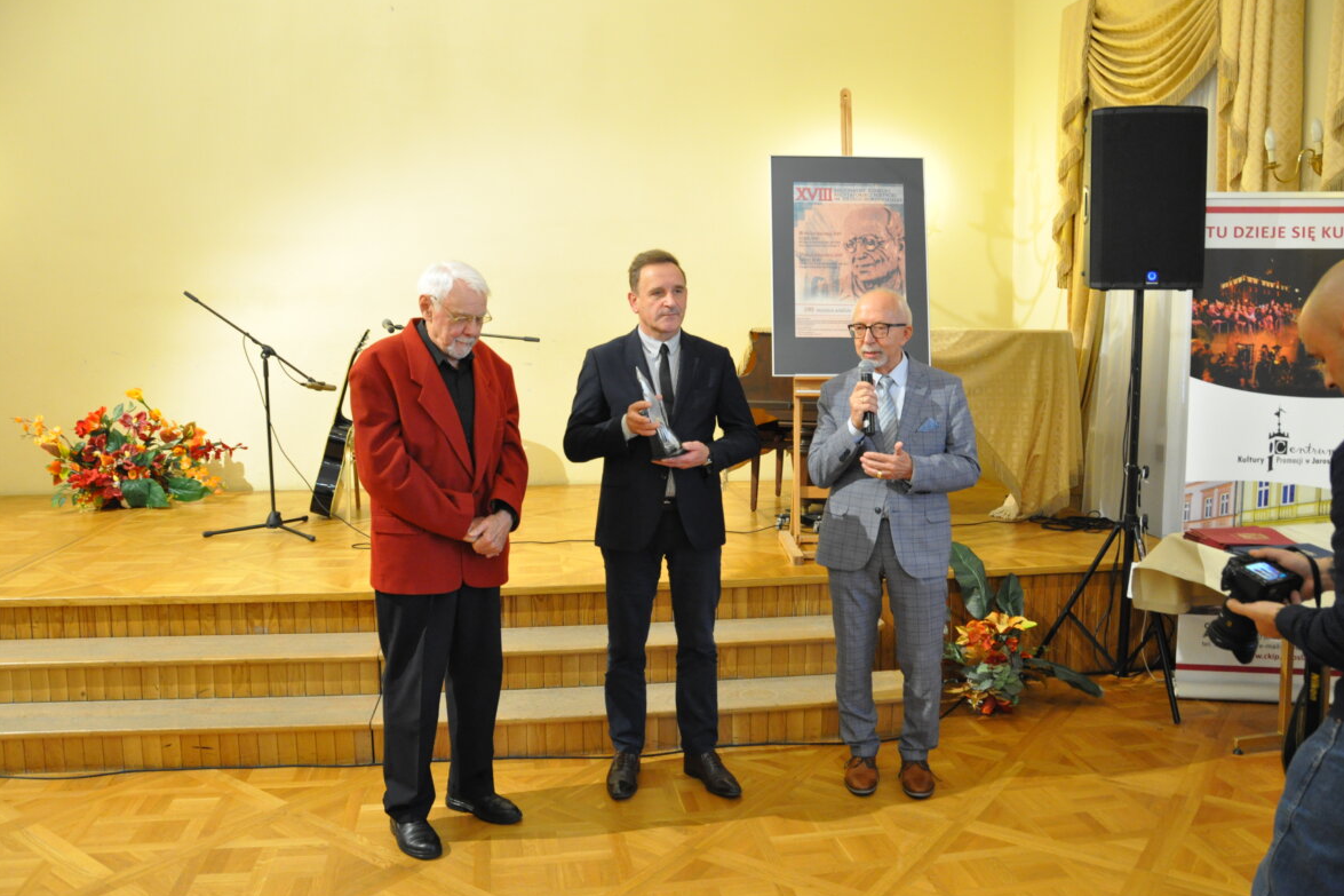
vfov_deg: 46.4
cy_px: 439
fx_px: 1045
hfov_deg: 65.5
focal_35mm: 28
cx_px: 676
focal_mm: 18
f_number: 5.6
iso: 1600
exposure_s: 1/30
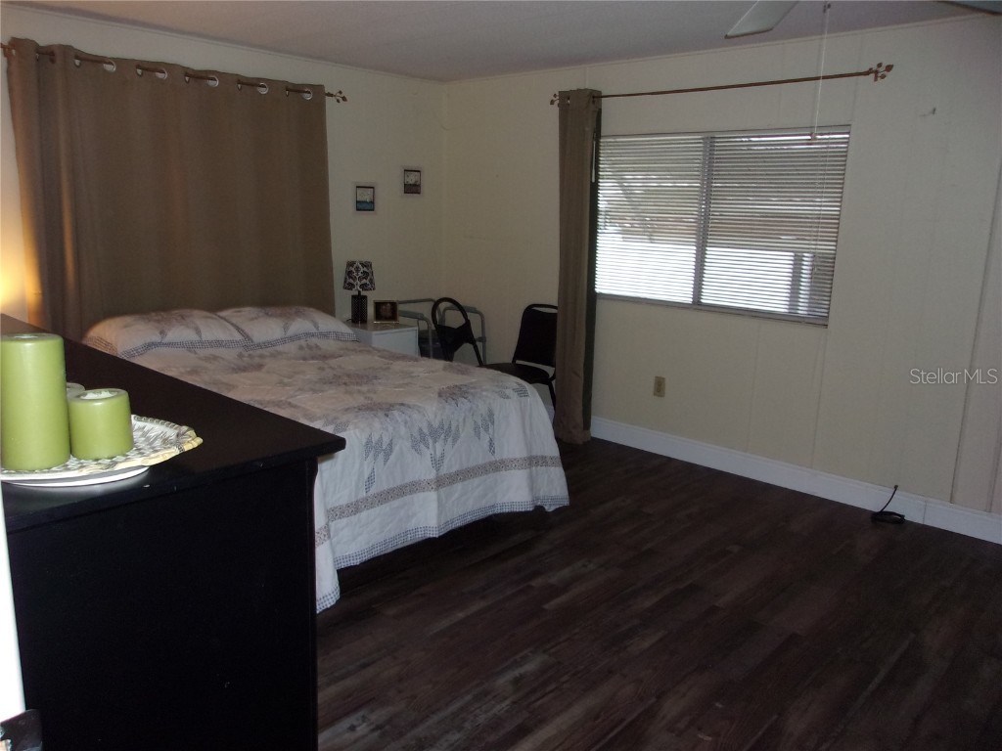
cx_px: 501
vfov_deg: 51.4
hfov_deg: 65.3
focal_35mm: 27
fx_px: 782
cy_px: 376
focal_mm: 4.9
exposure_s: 1/34
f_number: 3
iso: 200
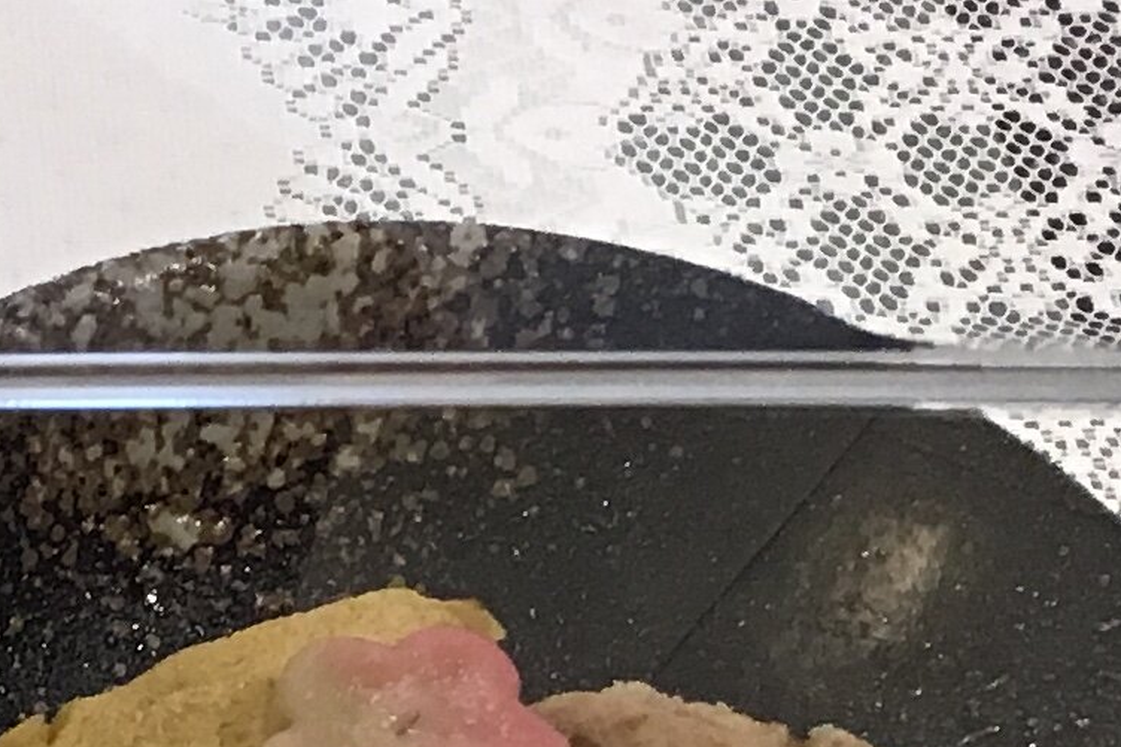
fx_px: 4358
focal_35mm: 140
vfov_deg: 9.1
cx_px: -818
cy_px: 1537
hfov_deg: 13.4
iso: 50
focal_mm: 3.3
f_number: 2.4
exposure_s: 1/30
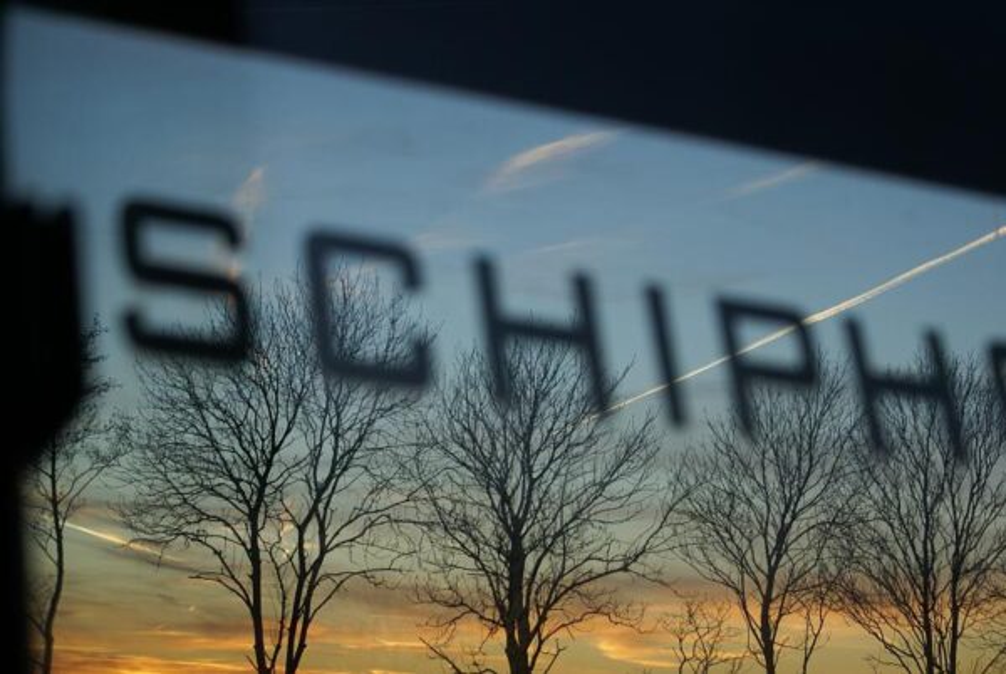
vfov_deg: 15.2
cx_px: 503
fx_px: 2519
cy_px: 337
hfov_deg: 22.6
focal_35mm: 90
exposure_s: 1/100
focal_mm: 60
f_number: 5.6
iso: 125
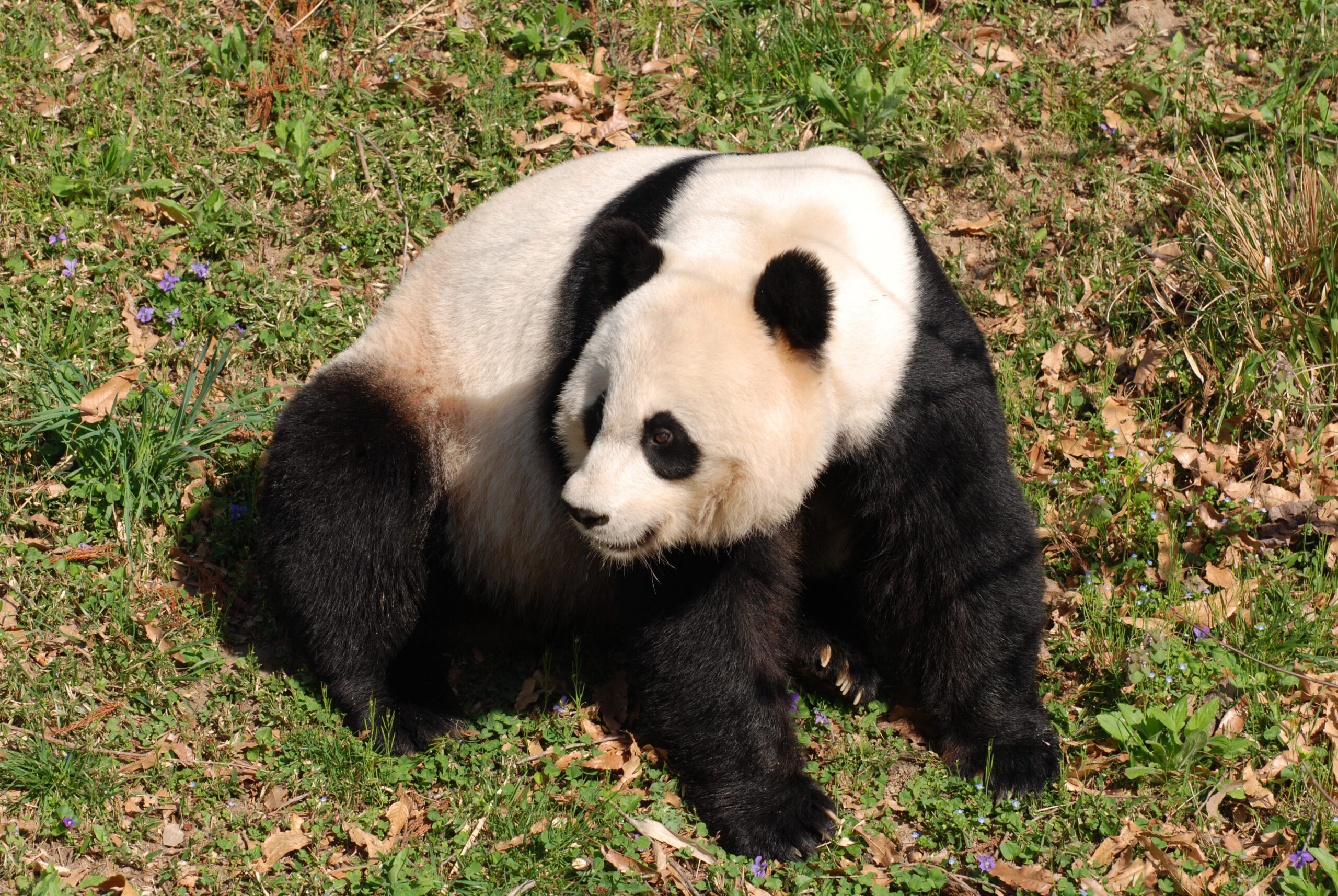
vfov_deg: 8.2
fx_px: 6252
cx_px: 669
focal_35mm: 168
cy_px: 448
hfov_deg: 12.2
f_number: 8
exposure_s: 1/200
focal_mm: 112
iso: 100
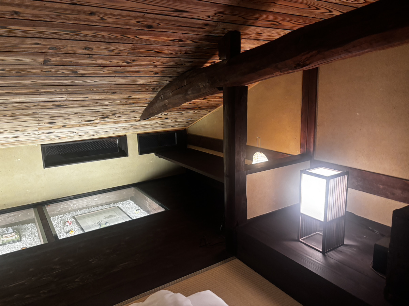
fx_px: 307
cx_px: 204
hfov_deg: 67.3
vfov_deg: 53.1
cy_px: 153
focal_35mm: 26
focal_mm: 5.96
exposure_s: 1/60
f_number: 1.6
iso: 400
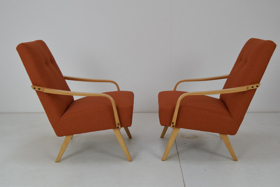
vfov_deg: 34.3
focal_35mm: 39
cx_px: 140
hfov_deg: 49.5
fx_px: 304
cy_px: 94
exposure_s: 1/250
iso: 1600
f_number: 8
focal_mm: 26
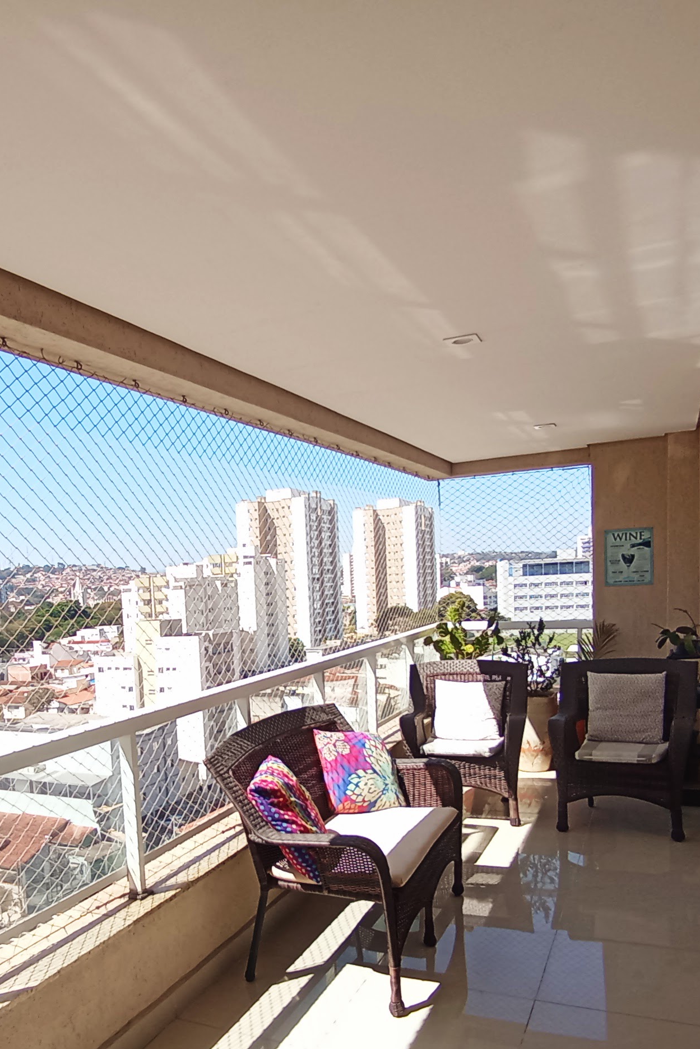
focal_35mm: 29
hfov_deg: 44.0
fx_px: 846
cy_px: 668
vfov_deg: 62.6
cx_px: 205
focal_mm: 1.65
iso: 50
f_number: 2.2
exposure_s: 1/714
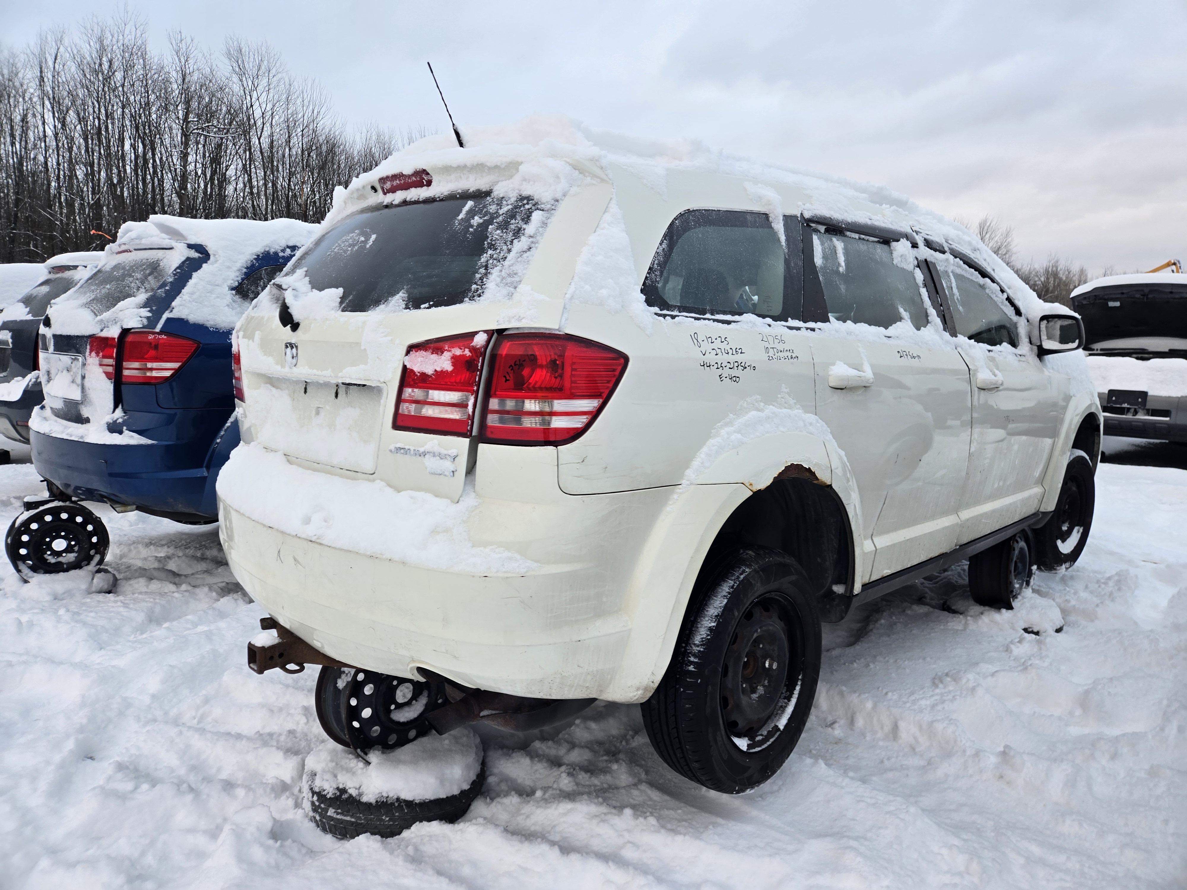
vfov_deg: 58.9
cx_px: 594
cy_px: 445
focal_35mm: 23
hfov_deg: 73.9
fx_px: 789
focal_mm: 5.4
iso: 40
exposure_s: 1/180
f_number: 1.8
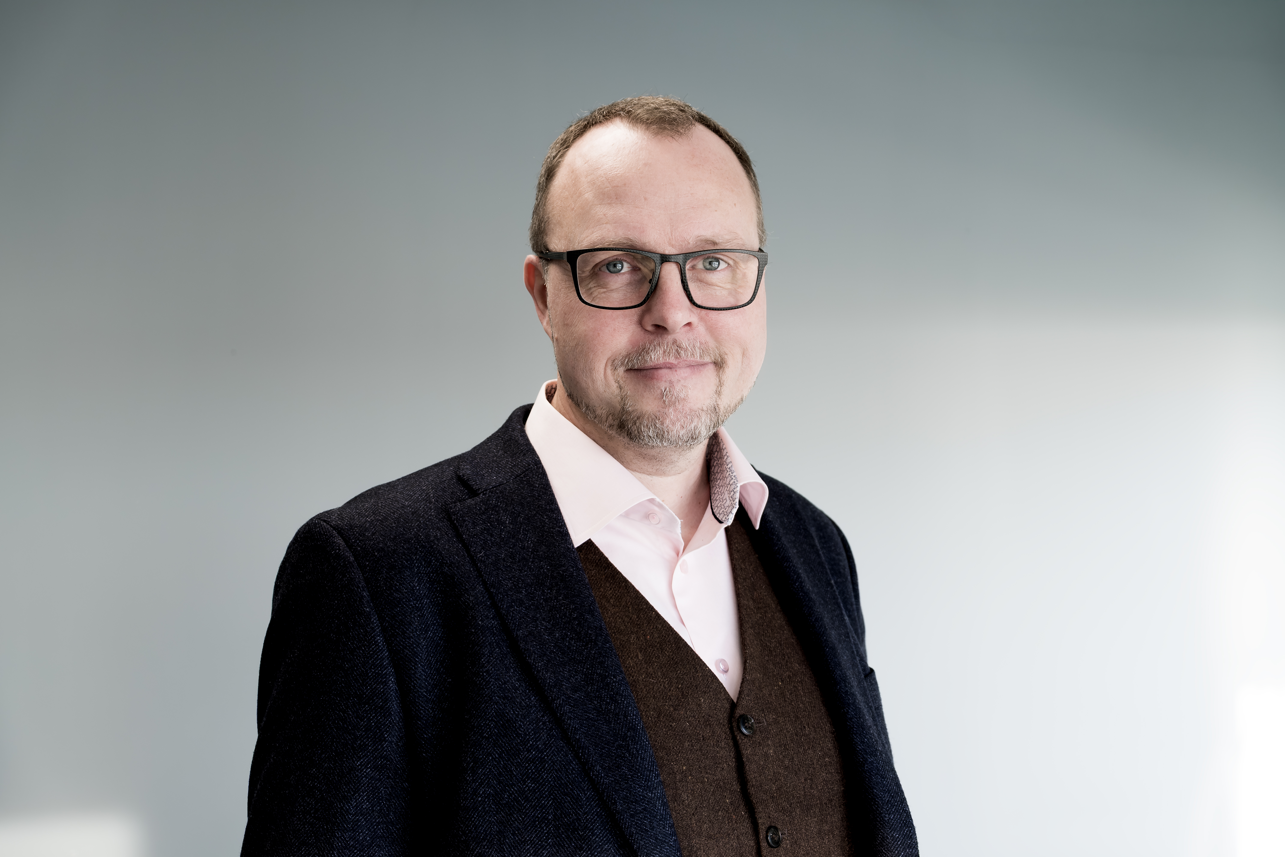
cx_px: 642
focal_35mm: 42
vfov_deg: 31.9
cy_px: 428
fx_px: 1499
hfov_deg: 46.4
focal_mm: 27.7
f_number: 3.2
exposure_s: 1/90
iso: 400
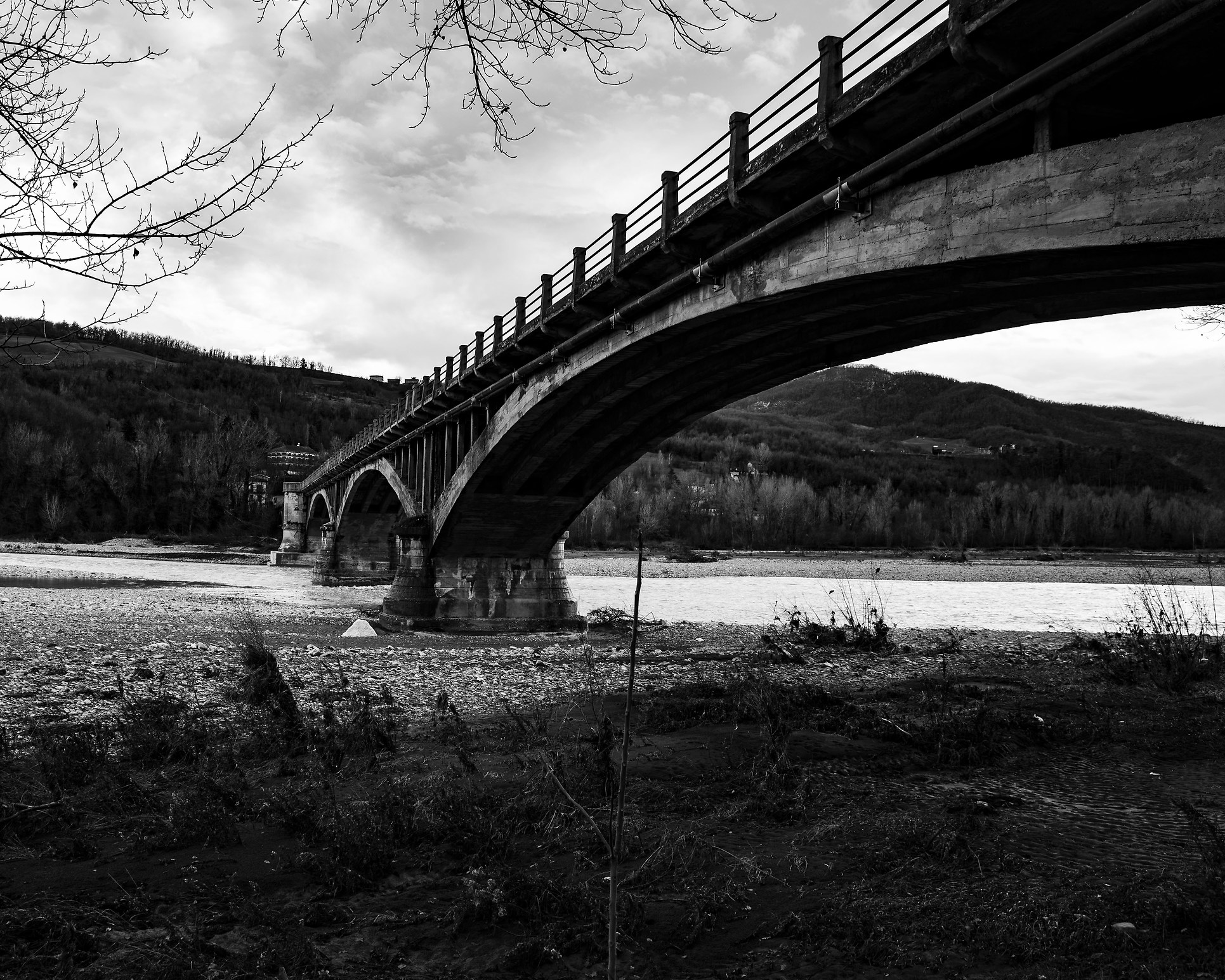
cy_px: 474
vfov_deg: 51.5
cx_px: 497
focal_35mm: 28
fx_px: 1015
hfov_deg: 61.7
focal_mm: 24
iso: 160
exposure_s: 1/40
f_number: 6.3
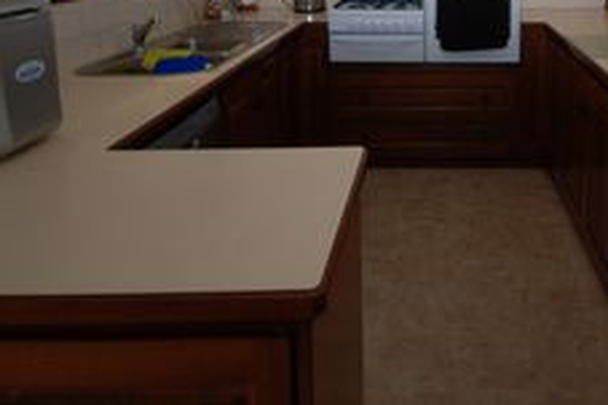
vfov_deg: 37.4
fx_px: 523
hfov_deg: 57.4
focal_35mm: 31
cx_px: 453
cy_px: -7
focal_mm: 10
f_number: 4
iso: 200
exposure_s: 1/60
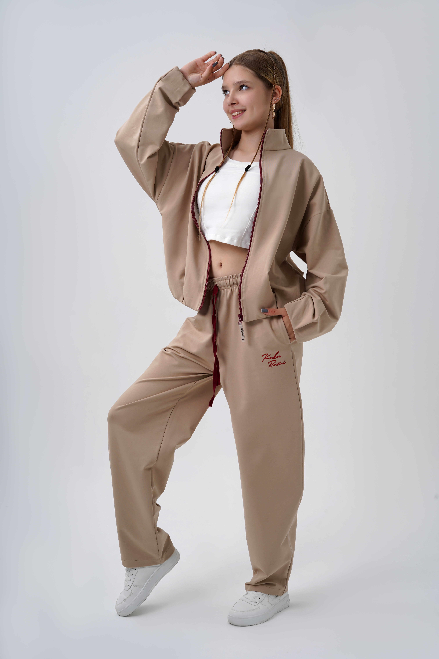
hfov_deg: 27.0
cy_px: 330
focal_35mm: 50
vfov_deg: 39.6
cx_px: 220
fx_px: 915
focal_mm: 50
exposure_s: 1/160
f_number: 11
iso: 100
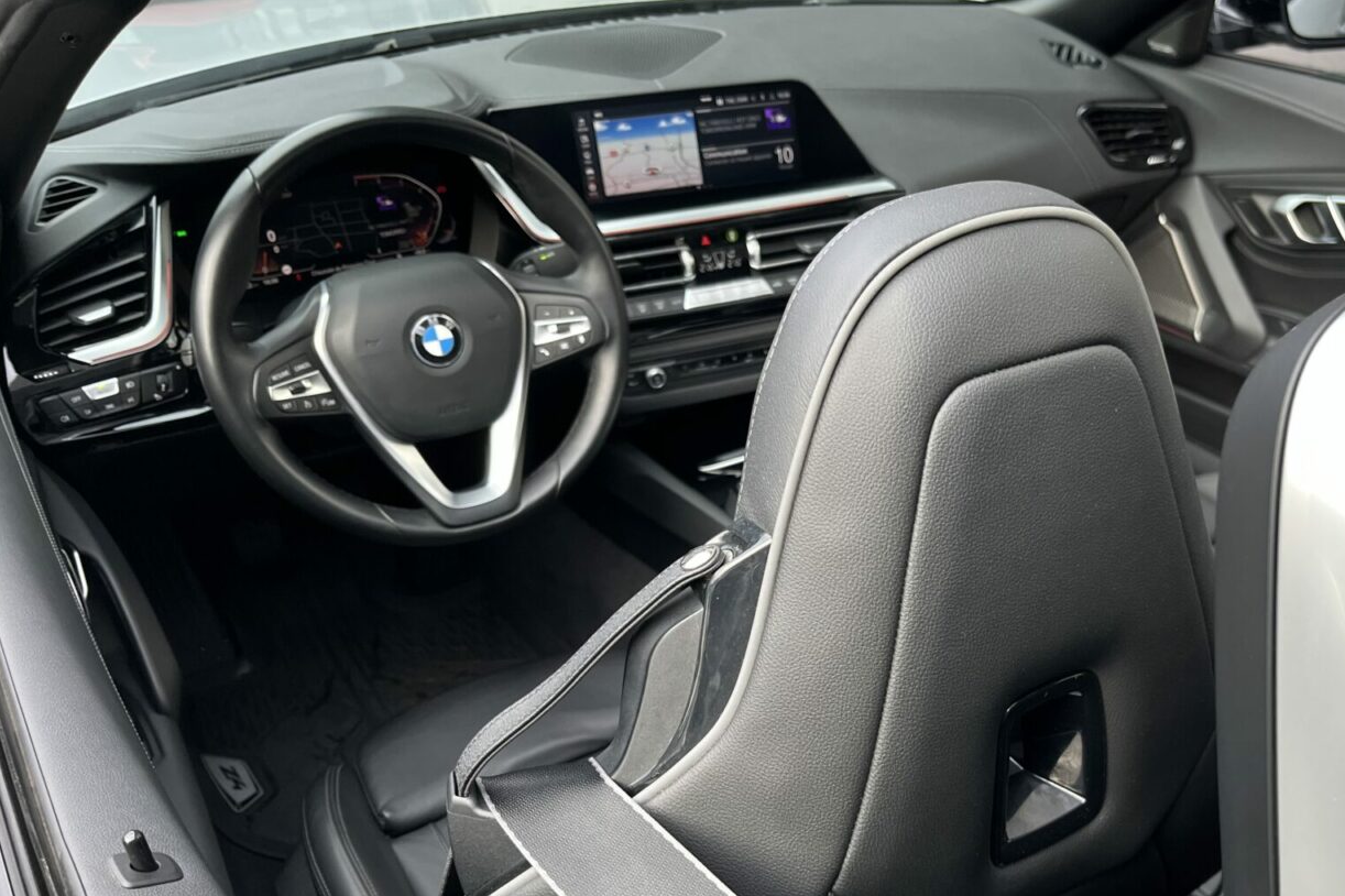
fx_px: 1270
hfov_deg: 55.3
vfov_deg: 38.3
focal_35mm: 34
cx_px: 825
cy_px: 615
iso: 125
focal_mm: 5.1
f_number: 1.6
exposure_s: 1/121
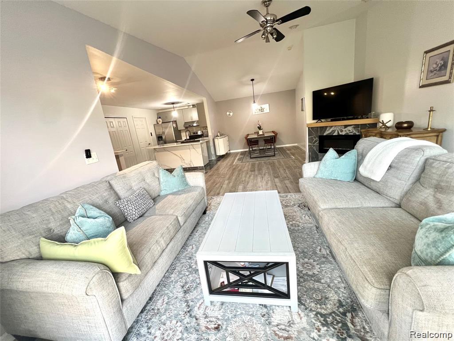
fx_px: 170
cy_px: 170
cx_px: 227
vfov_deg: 89.9
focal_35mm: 13
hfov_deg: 106.2
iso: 200
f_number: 1.8
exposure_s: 1/60
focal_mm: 1.57
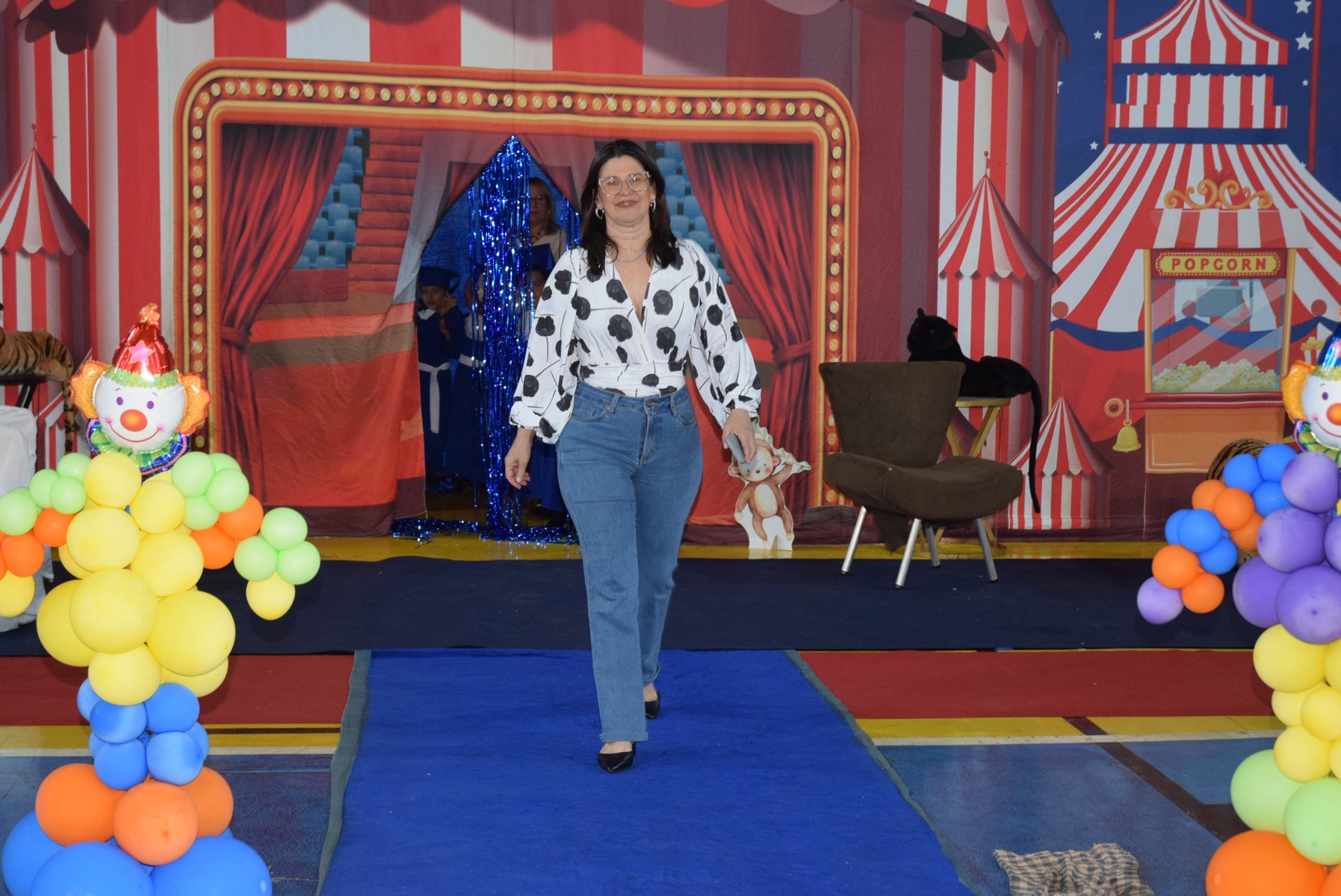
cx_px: 670
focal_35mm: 57
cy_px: 448
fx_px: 2125
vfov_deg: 23.8
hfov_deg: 35.0
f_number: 4.2
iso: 1400
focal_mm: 38
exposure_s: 1/60
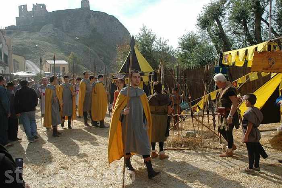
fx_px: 211
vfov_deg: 47.9
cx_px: 141
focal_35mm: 27
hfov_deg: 67.4
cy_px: 94
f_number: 8
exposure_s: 1/250
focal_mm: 18
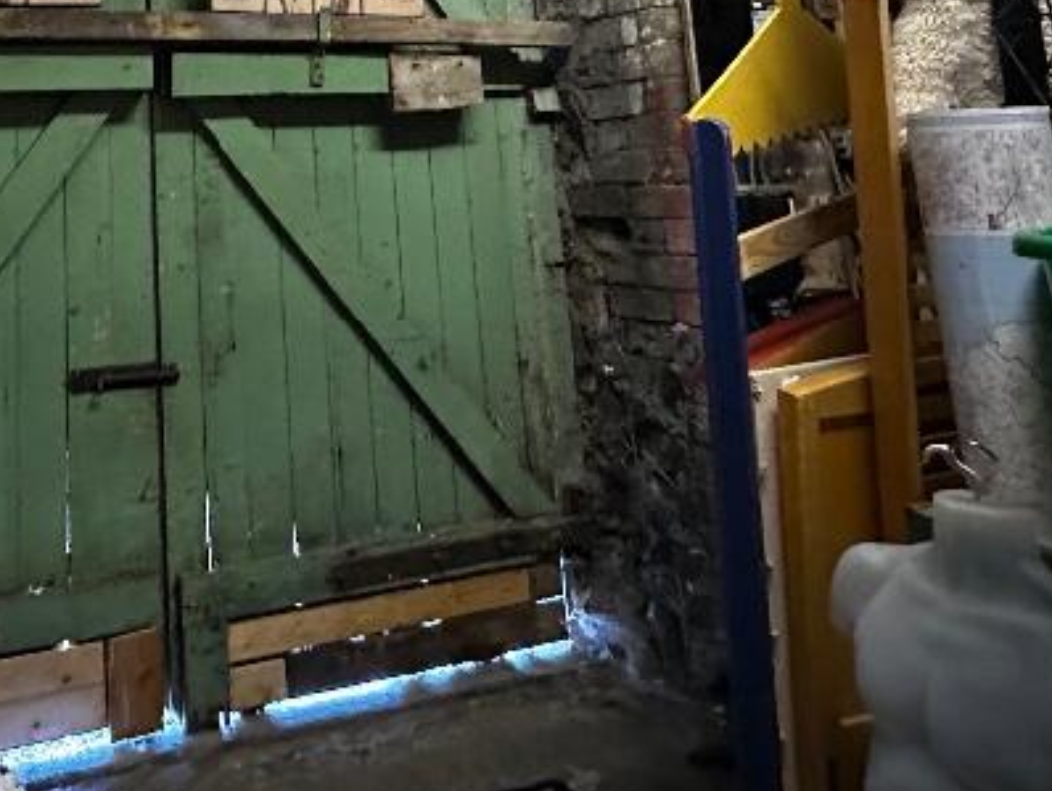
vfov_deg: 35.1
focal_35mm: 36
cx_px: 198
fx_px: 1095
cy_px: -40
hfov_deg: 48.2
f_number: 2.2
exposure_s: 1/34
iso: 800
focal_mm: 2.22
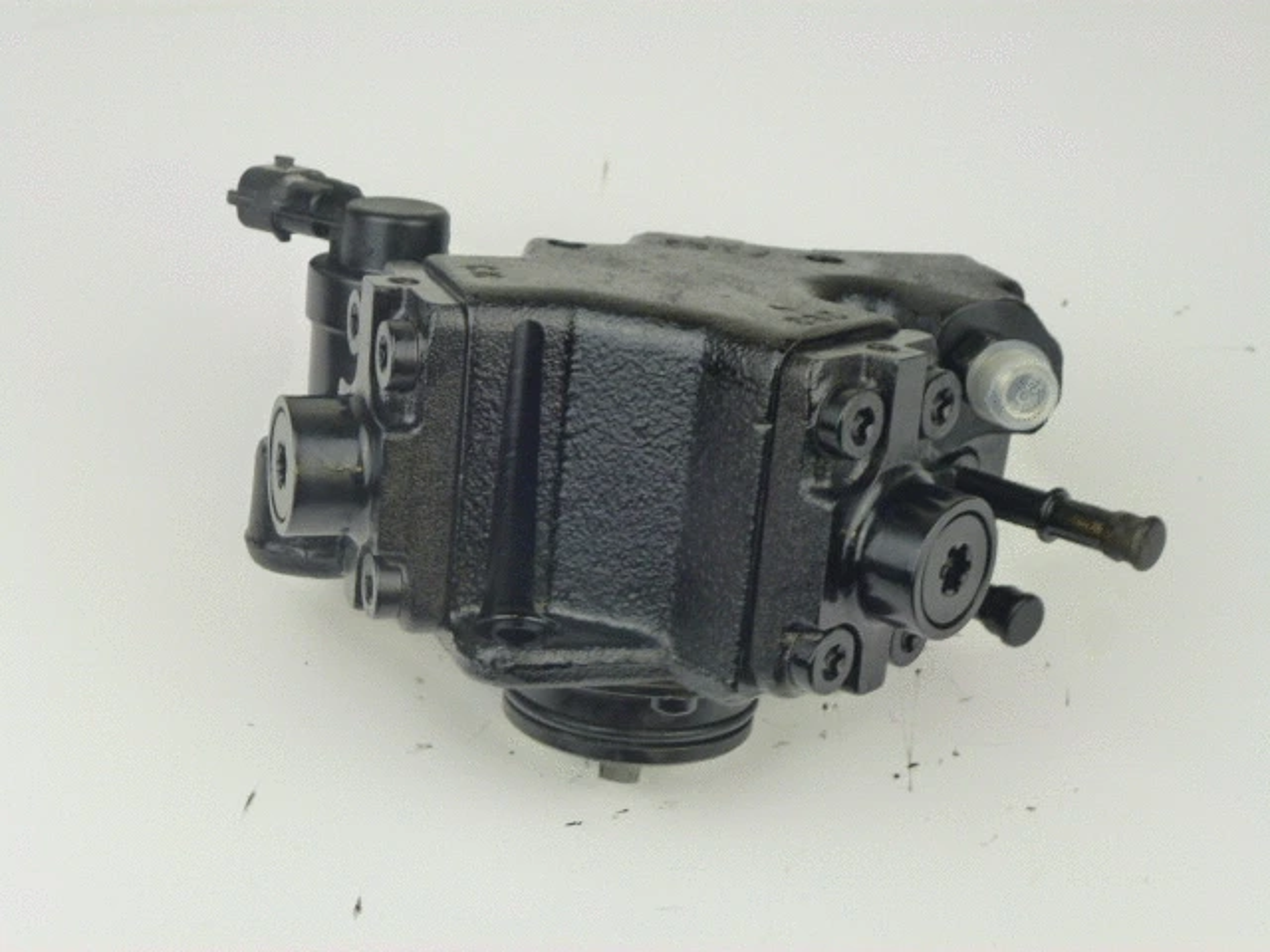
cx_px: 635
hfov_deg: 29.8
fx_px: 2385
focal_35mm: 65
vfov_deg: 22.6
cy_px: 476
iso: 160
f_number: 4.6
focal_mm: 11.7
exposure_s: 1/20
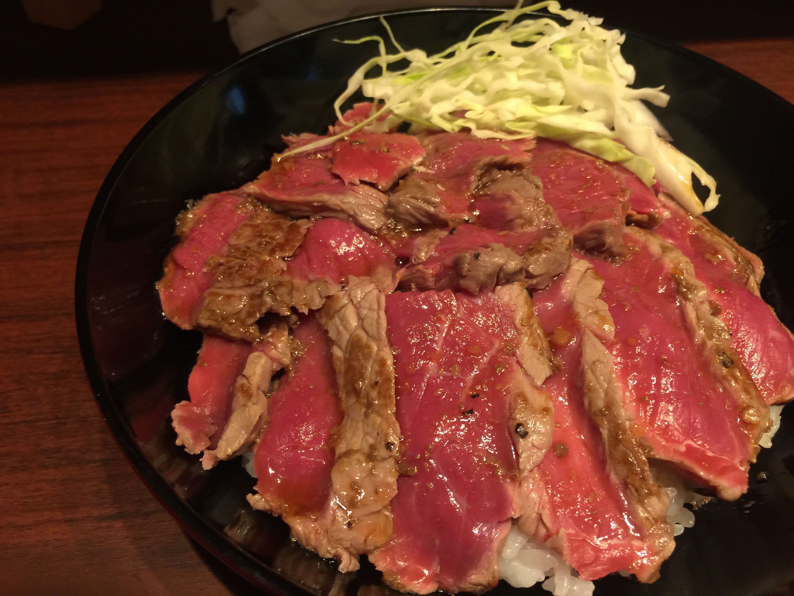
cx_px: 397
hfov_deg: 61.7
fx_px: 665
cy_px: 298
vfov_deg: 48.2
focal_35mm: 29
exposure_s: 1/15
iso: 64
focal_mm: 4.15
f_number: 2.2
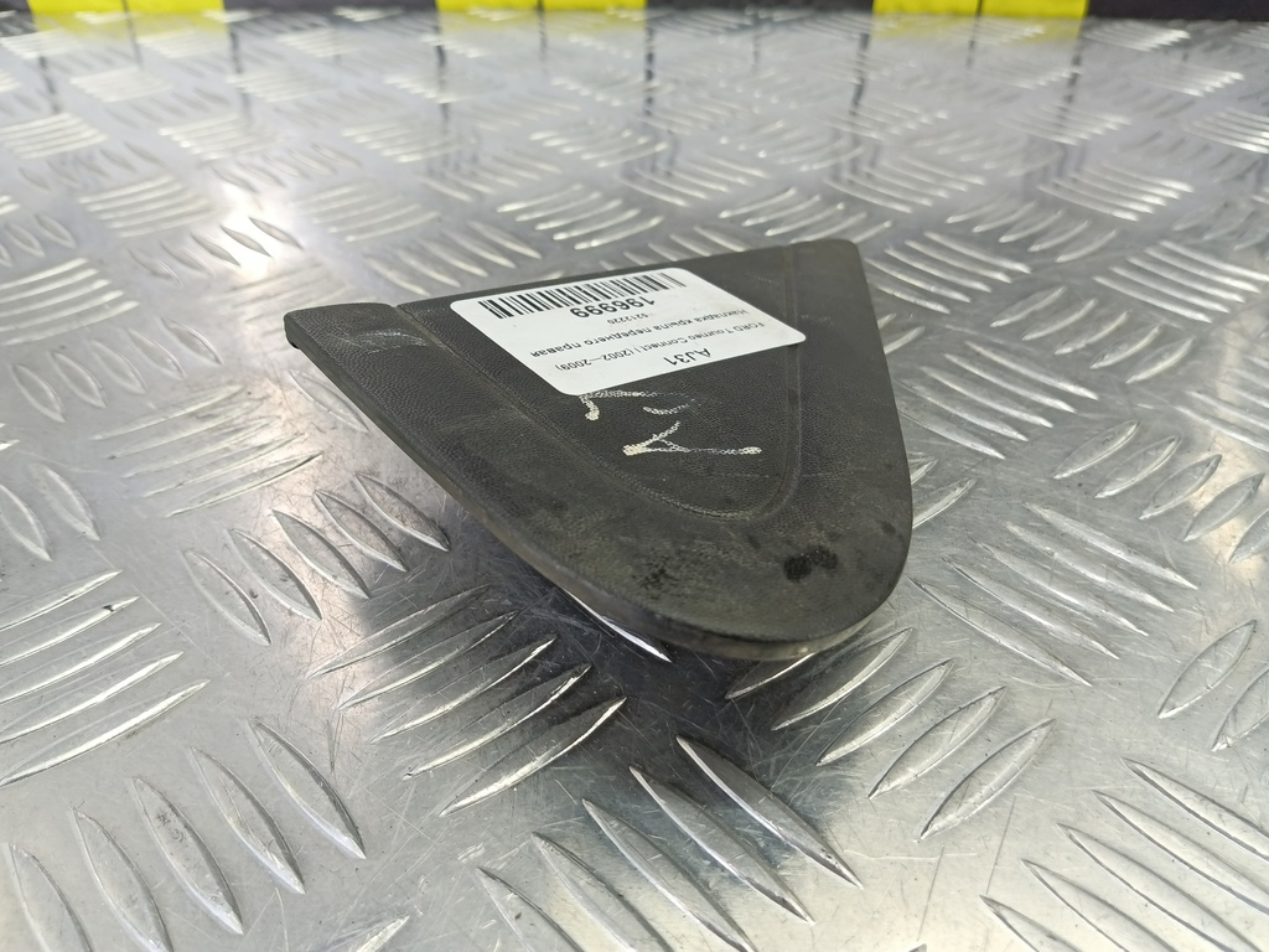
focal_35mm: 23
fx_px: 843
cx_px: 634
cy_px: 476
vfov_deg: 58.9
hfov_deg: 73.9
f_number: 1.6
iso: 189
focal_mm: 4.11
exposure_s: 1/50
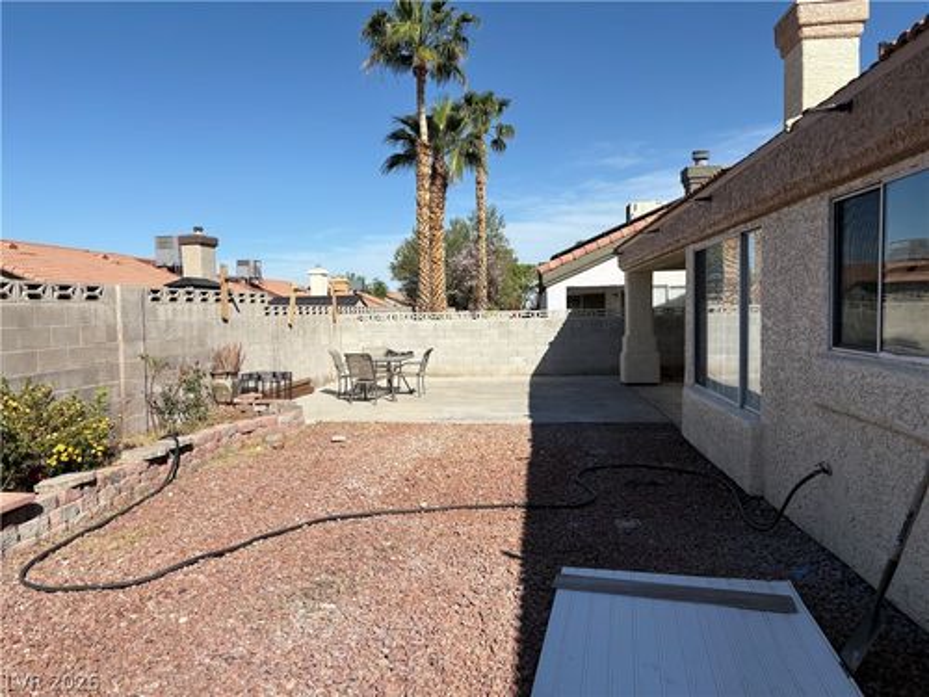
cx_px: 464
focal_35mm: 26
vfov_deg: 53.1
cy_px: 348
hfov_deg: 67.3
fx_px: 698
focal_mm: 5.96
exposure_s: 1/5348
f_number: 1.6
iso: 50
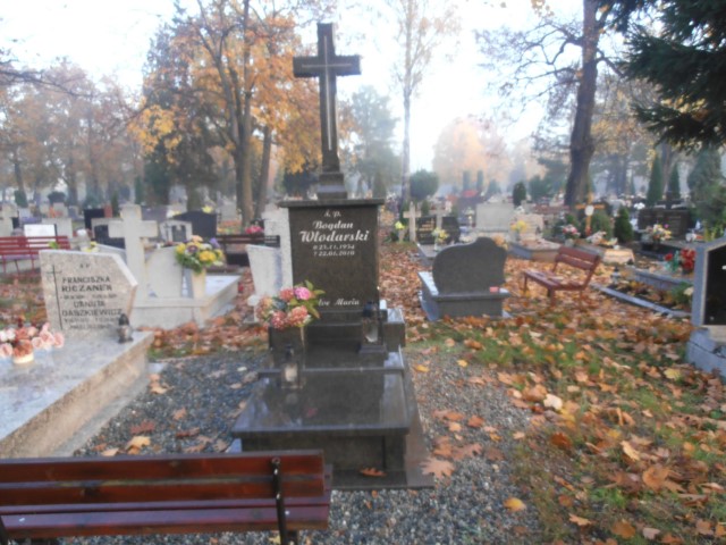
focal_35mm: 24
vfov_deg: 56.8
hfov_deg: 71.6
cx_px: 363
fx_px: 503
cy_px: 272
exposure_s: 1/50
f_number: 3
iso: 80
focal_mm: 4.2
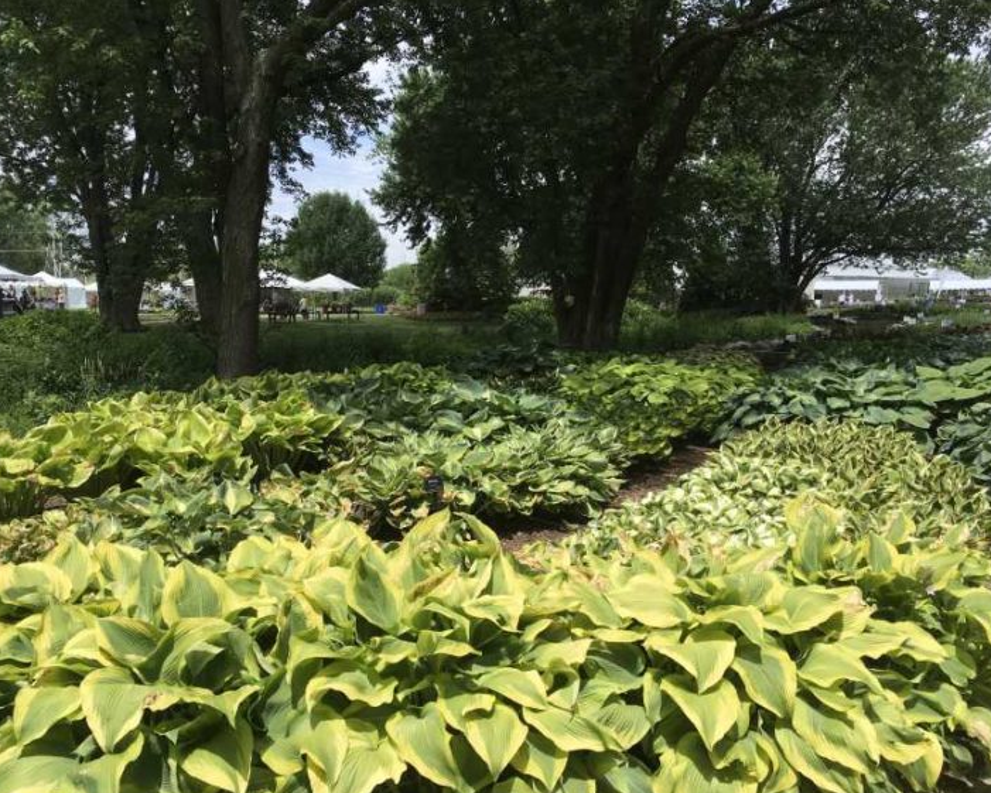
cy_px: 401
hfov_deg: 57.1
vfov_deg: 47.1
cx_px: 462
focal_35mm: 31
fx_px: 909
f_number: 2.2
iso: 25
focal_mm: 4.15
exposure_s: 1/1538
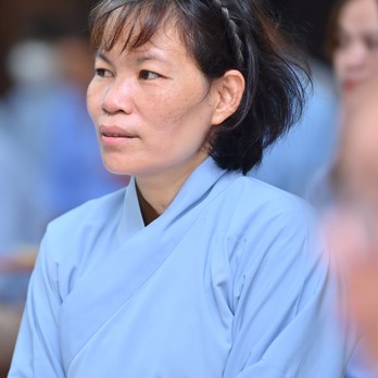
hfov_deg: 6.3
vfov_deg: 6.3
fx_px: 3435
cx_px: 119
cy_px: 166
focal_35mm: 278
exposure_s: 1/160
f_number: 2.8
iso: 800
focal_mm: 175
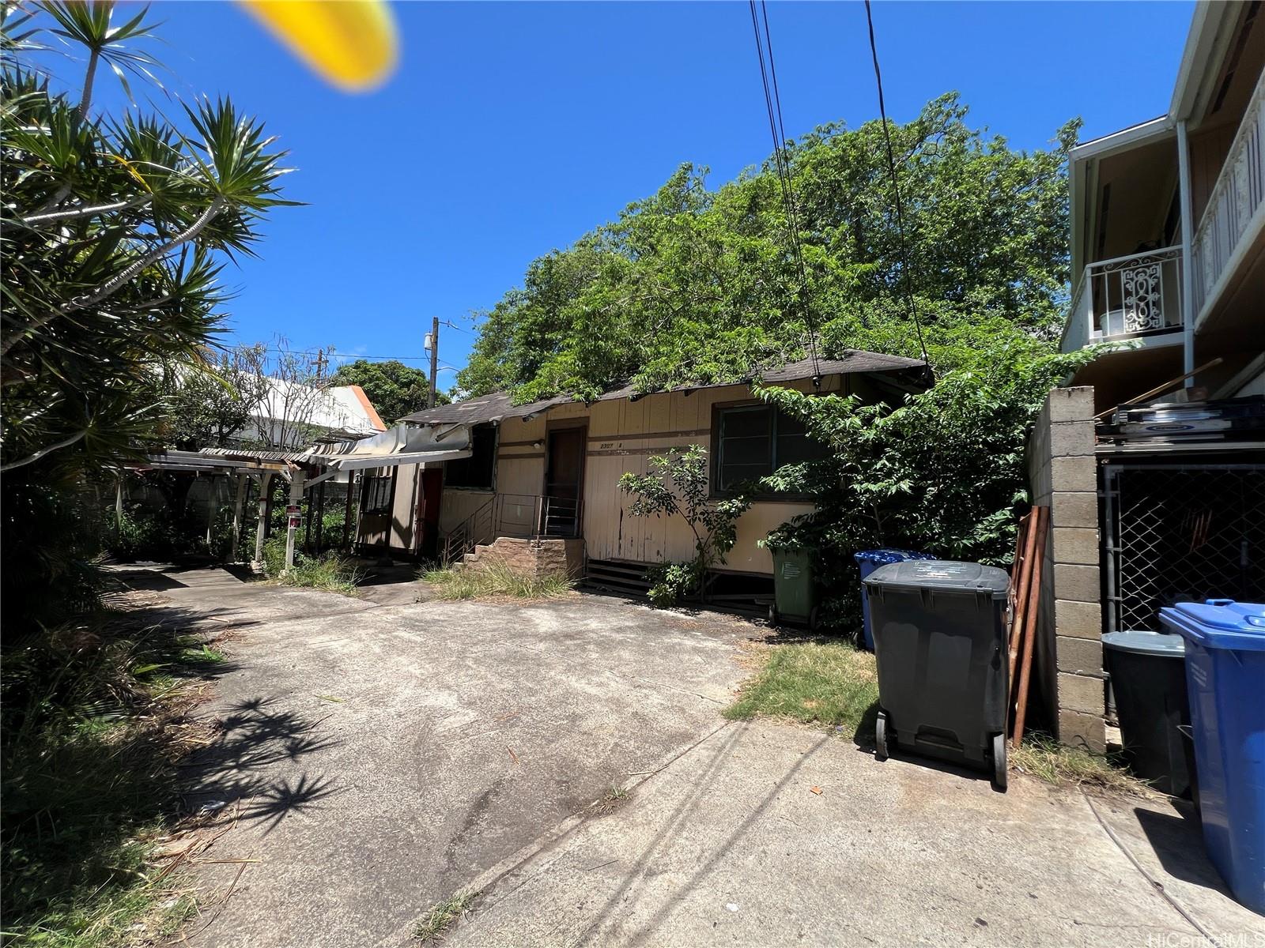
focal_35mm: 13
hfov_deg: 106.2
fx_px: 475
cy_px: 474
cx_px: 632
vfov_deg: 89.9
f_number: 1.8
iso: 32
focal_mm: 1.57
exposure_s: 1/1143
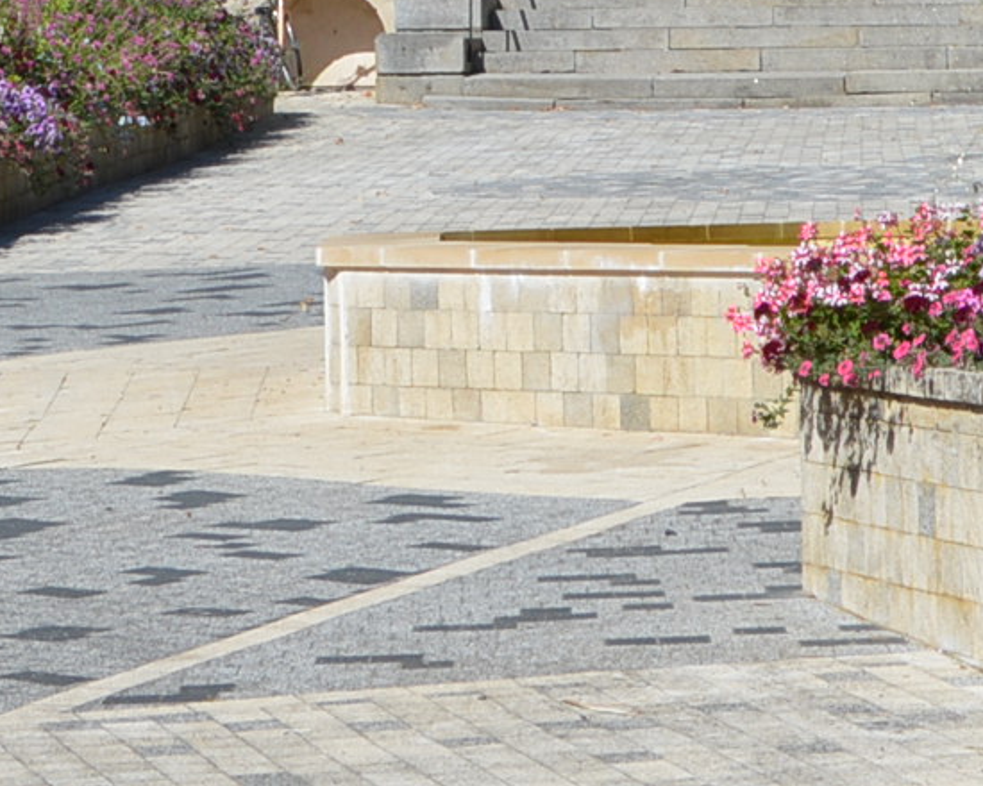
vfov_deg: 7.5
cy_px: -584
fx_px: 5819
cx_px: 558
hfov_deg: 9.7
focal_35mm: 200
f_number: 8
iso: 100
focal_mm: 26
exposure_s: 1/320
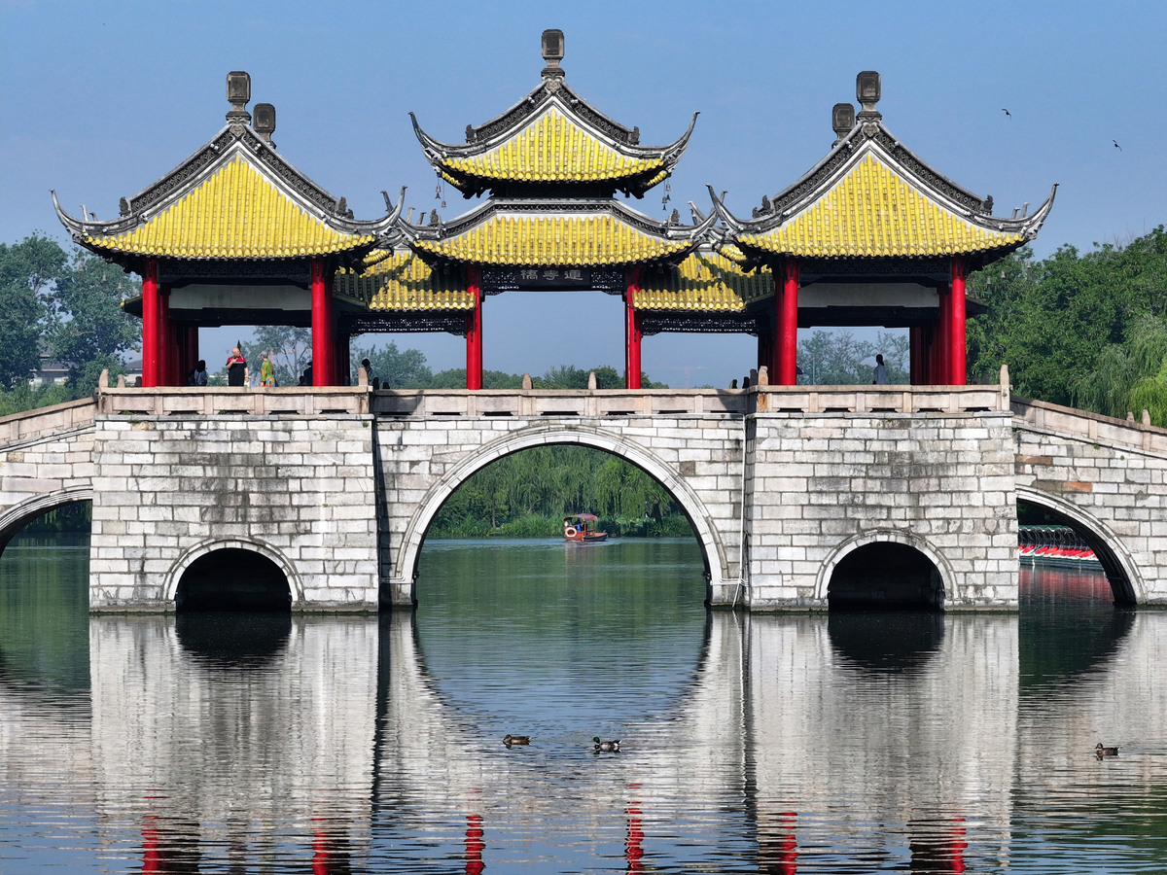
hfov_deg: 11.9
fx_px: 5596
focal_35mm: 166
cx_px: 584
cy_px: 438
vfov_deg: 8.9
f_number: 3.4
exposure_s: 1/1000
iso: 110
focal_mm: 30.71
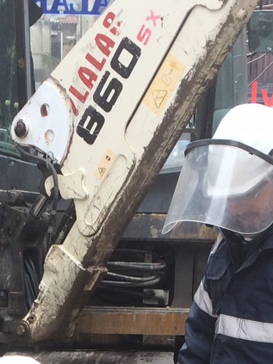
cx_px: 35
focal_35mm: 112
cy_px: 479
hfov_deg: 13.1
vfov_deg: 16.6
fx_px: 1178
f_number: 2.2
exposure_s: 1/277
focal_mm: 4.15
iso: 32
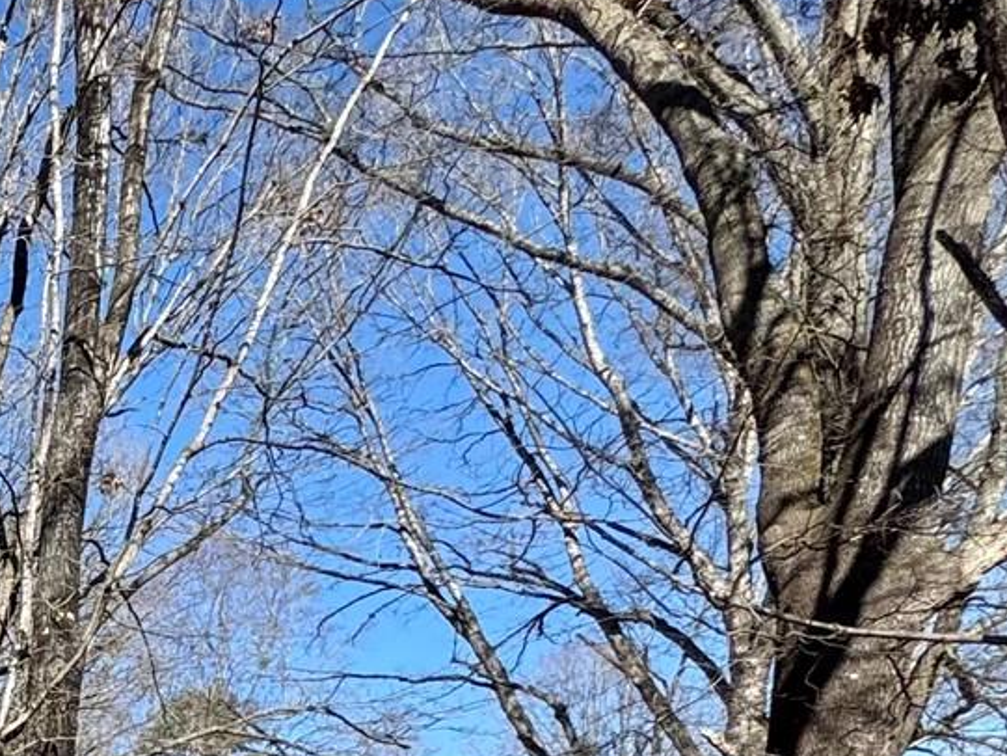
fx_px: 1542
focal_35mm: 53
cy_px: 1104
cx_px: -631
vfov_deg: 22.9
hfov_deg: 24.5
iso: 50
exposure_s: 1/1034
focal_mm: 2.22
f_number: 2.2
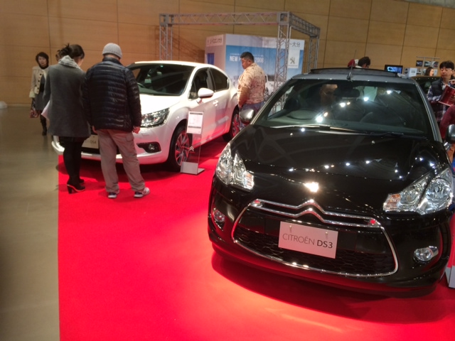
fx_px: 394
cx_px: 228
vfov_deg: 46.8
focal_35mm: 30
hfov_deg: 60.0
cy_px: 170
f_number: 2.2
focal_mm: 4.12
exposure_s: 1/30
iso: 100
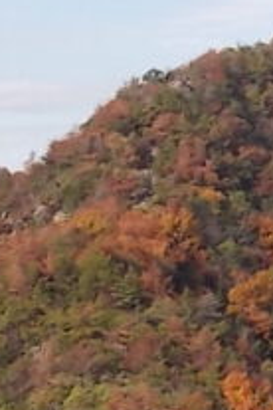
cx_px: 380
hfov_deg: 8.7
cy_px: 244
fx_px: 1752
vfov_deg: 13.3
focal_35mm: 154
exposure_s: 1/80
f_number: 8.6
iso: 80
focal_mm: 5.3
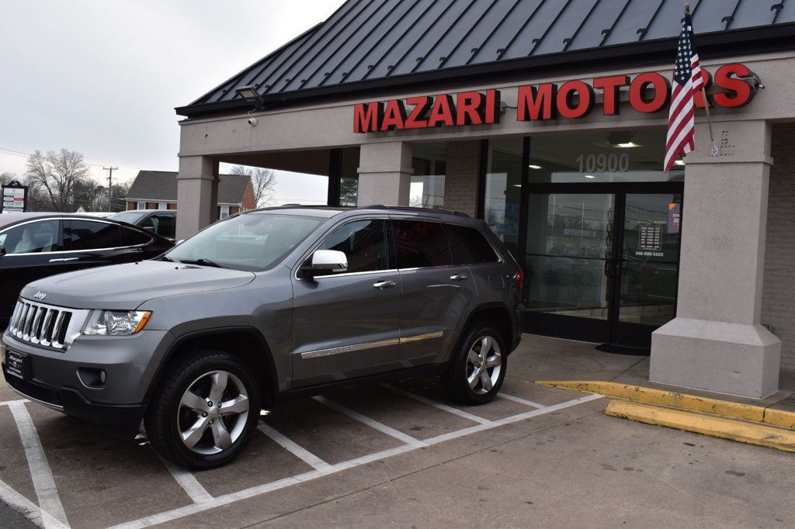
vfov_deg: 38.3
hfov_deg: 55.1
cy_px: 264
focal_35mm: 34
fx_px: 762
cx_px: 398
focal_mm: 23
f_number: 9
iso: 400
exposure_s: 1/125
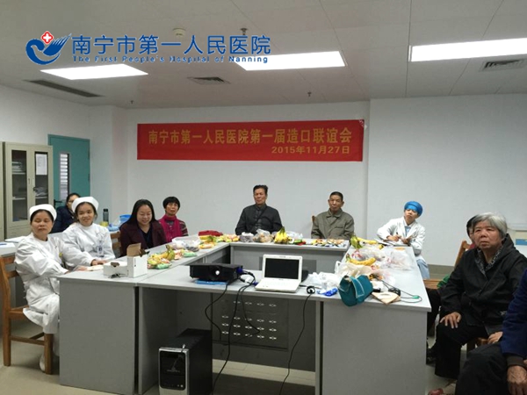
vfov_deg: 48.2
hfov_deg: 61.7
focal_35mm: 29
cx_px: 264
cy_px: 198
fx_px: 442
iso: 80
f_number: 2.2
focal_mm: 4.15
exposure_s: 1/17
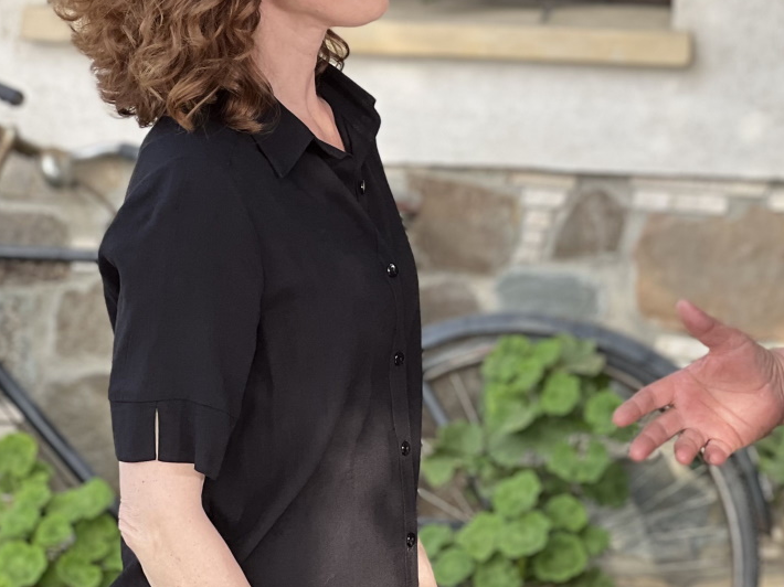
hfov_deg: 13.9
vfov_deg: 10.5
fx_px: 3192
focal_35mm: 141
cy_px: 116
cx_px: 619
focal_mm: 9
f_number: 2.8
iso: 40
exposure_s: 1/121
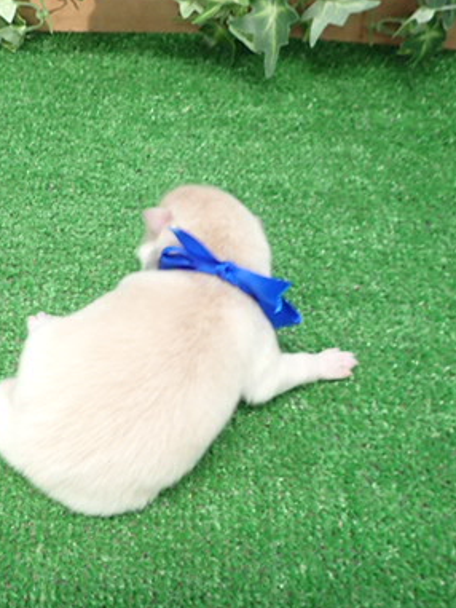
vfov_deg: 44.8
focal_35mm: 42
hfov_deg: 33.3
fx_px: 737
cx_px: 85
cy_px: 297
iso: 400
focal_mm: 4.5
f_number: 2
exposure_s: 1/40
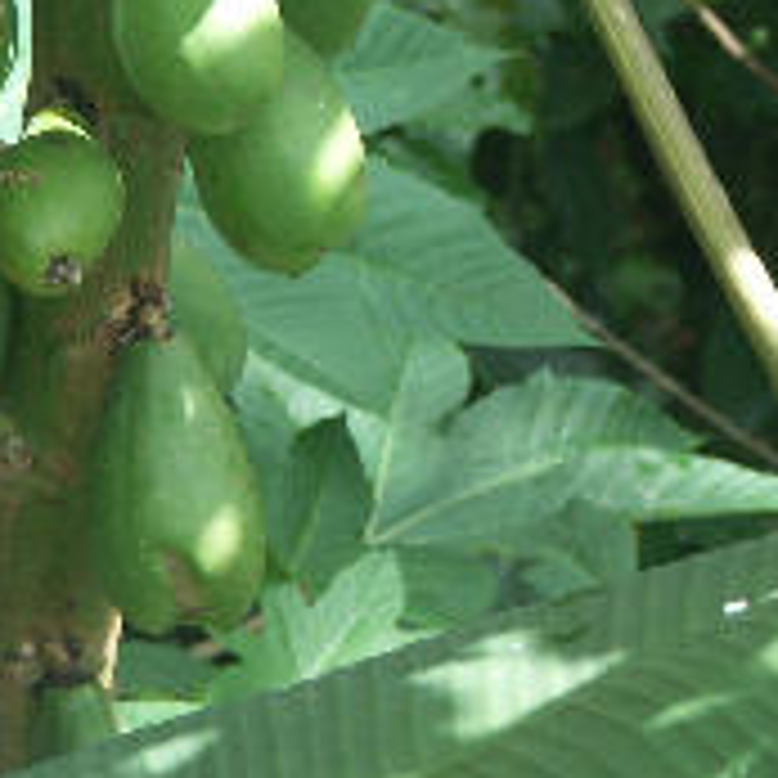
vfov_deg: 3.2
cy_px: -4
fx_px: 13782
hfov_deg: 3.2
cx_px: 223
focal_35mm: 542
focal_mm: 50.48
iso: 100
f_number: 5
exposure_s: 1/160
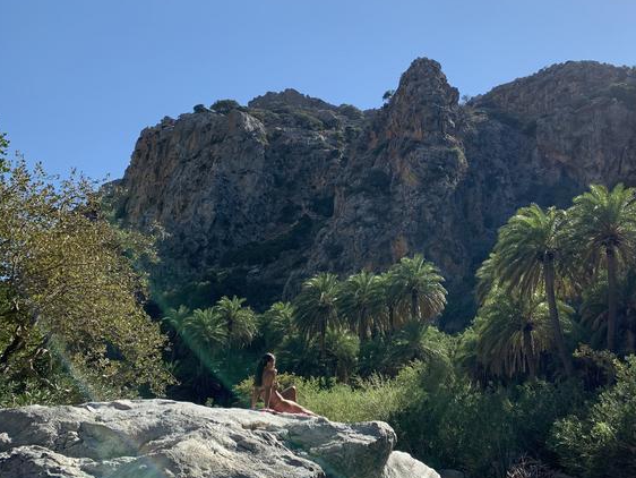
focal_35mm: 37
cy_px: 181
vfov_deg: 38.5
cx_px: 446
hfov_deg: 48.9
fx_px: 680
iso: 25
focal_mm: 4.25
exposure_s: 1/2257
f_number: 1.8
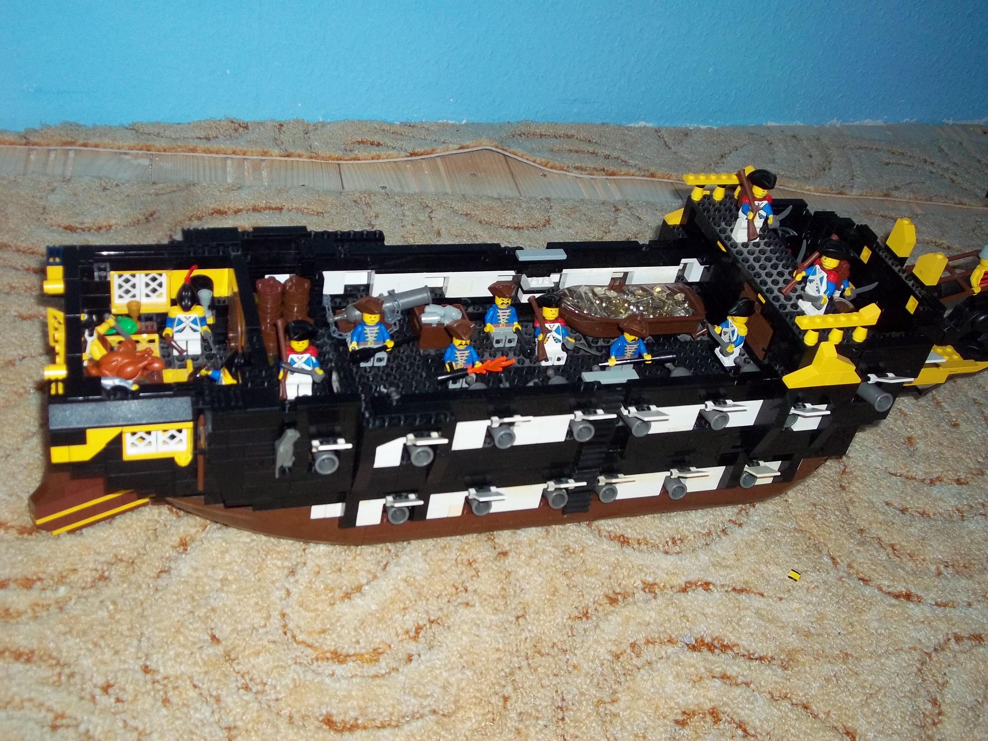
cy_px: 370
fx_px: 1142
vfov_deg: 36.0
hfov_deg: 46.8
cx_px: 494
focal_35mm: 40
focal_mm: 7.1
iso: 160
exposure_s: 1/40
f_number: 3.2
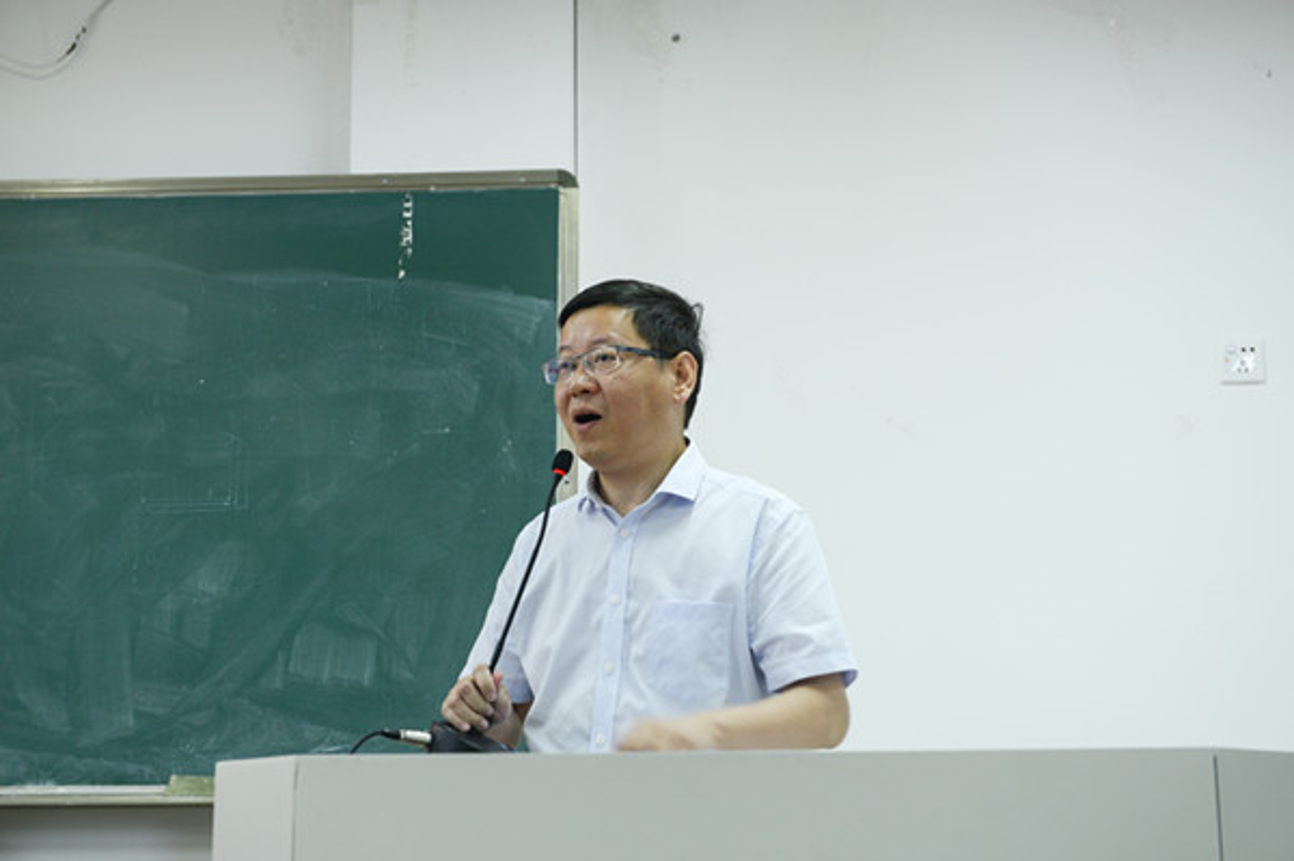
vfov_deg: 22.6
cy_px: 430
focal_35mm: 60
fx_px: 2155
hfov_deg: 33.4
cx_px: 647
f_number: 4.5
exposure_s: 1/40
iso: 400
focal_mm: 60
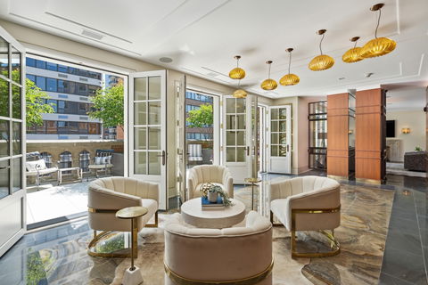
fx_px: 190
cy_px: 142
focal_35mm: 16
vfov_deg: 73.7
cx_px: 214
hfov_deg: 96.7
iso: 320
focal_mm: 16
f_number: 7.1
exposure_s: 1/80
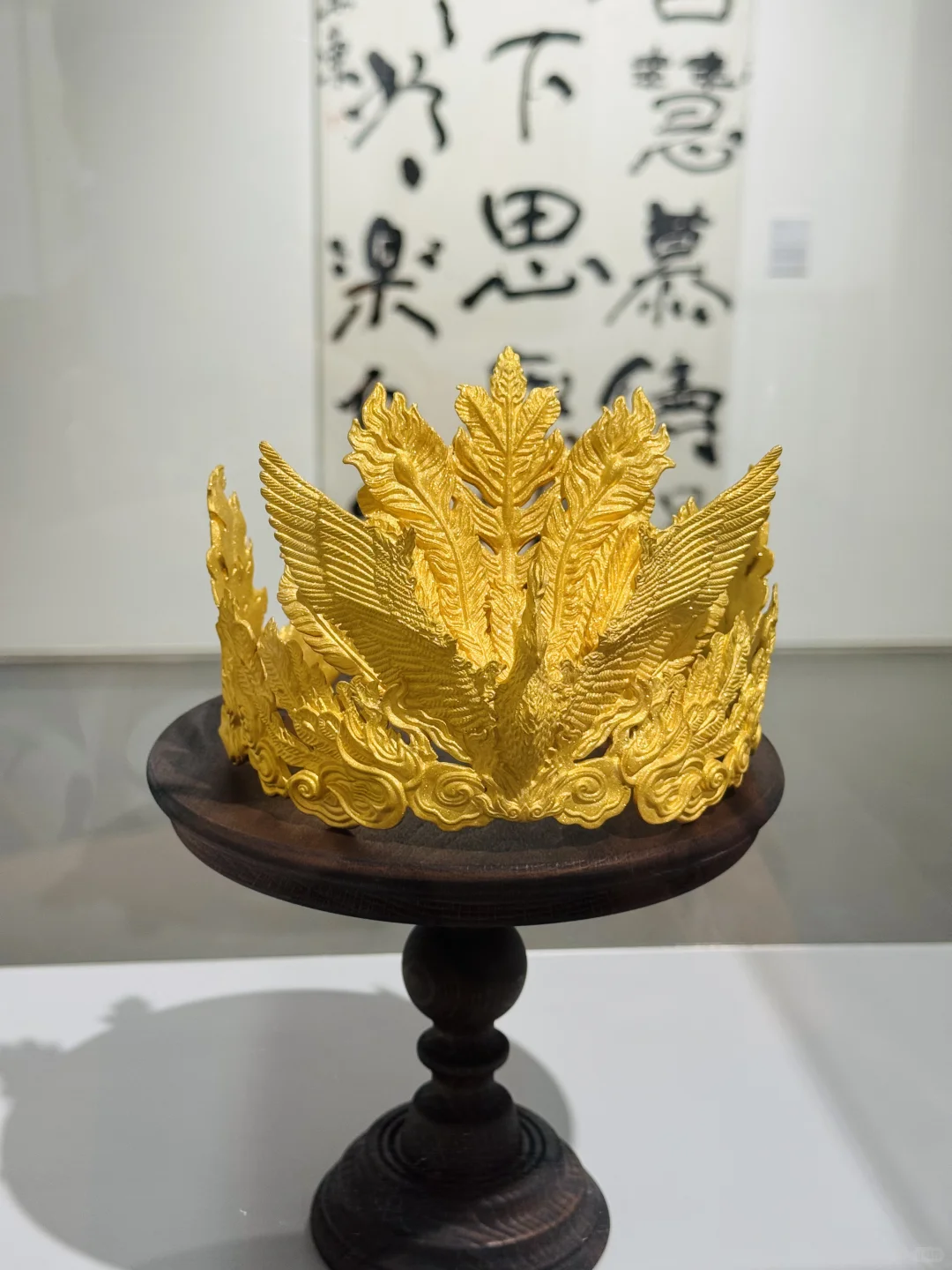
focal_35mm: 48
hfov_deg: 30.3
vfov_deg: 39.7
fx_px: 1760
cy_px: 635
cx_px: 476
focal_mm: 6.76
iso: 100
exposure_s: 1/84
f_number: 1.78
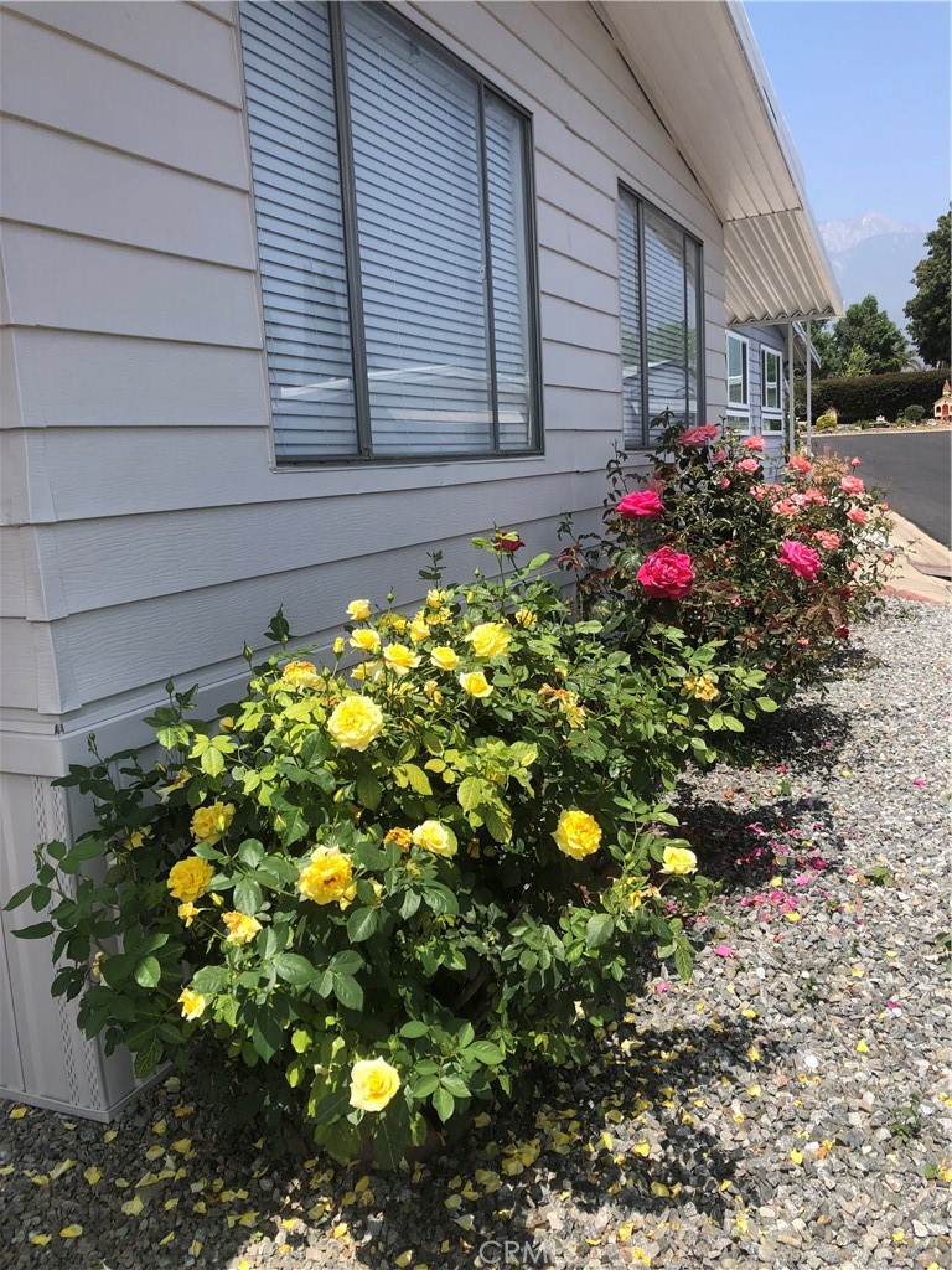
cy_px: 635
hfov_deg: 49.7
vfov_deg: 63.4
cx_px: 476
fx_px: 1027
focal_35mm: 28
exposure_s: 1/1621
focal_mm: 3.99
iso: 20
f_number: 1.8
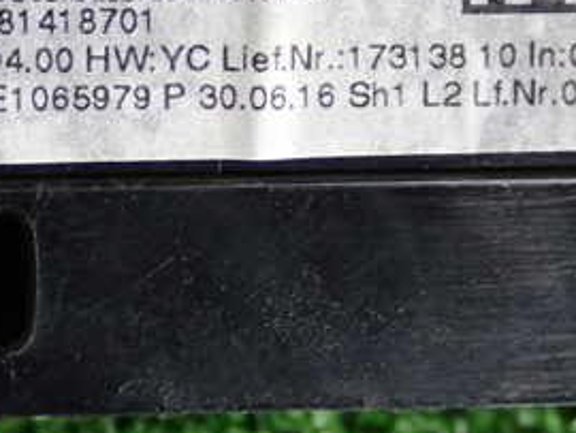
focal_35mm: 120
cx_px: 130
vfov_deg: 12.3
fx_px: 1999
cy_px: 58
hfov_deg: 16.3
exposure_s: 1/50
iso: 500
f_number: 3.3
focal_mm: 9.65
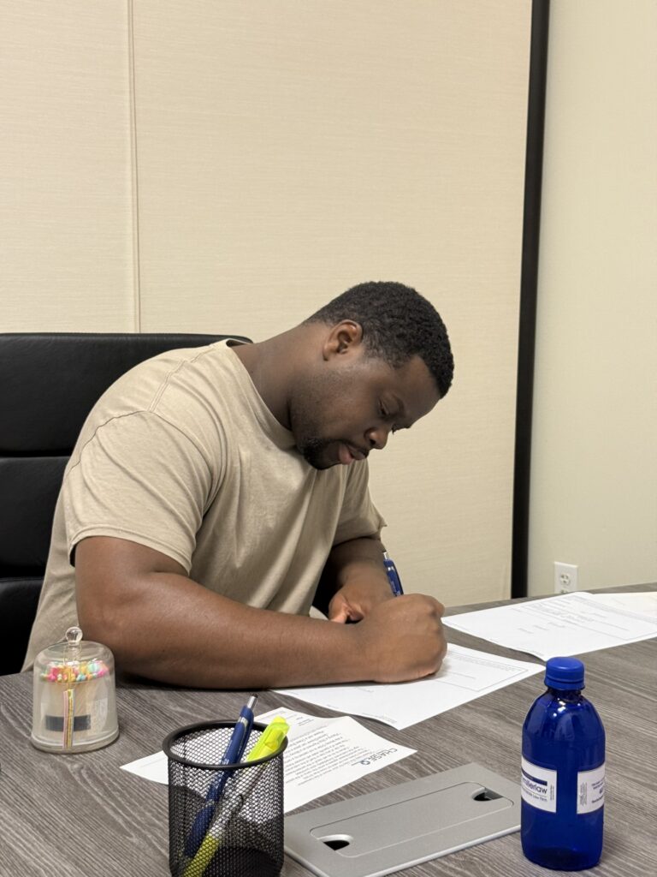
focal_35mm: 48
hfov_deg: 30.3
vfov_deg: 39.7
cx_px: 328
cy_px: 438
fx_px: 1215
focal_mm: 6.76
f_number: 1.78
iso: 250
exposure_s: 1/40
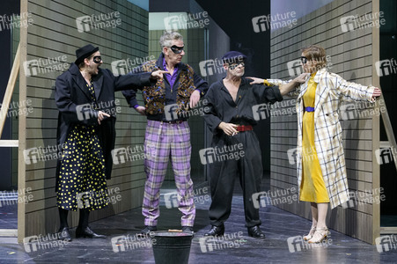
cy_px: 132
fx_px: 937
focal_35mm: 85
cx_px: 198
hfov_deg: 23.9
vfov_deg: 16.0
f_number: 6.3
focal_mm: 85
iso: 1600
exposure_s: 1/160
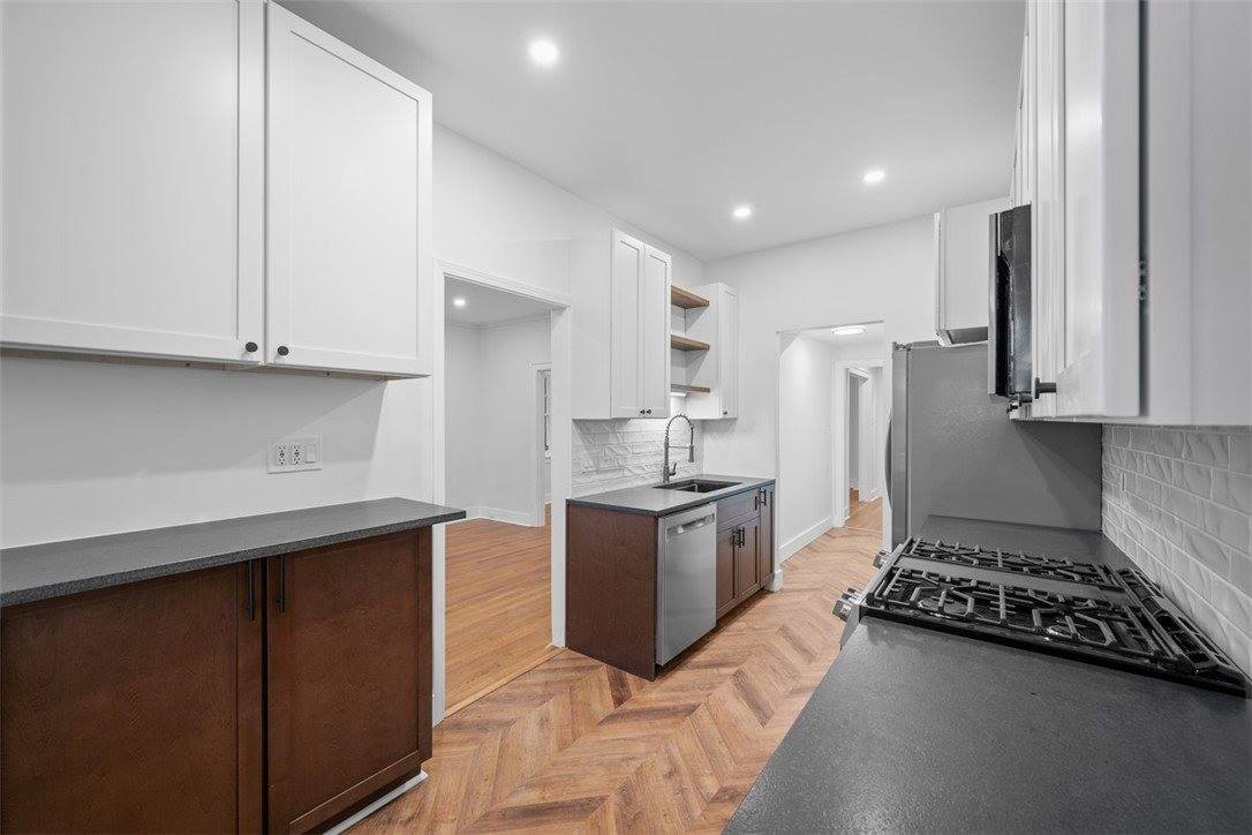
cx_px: 626
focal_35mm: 14
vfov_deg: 81.2
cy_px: 418
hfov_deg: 104.3
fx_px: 487
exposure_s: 1/2.5
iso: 400
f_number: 8
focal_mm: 14
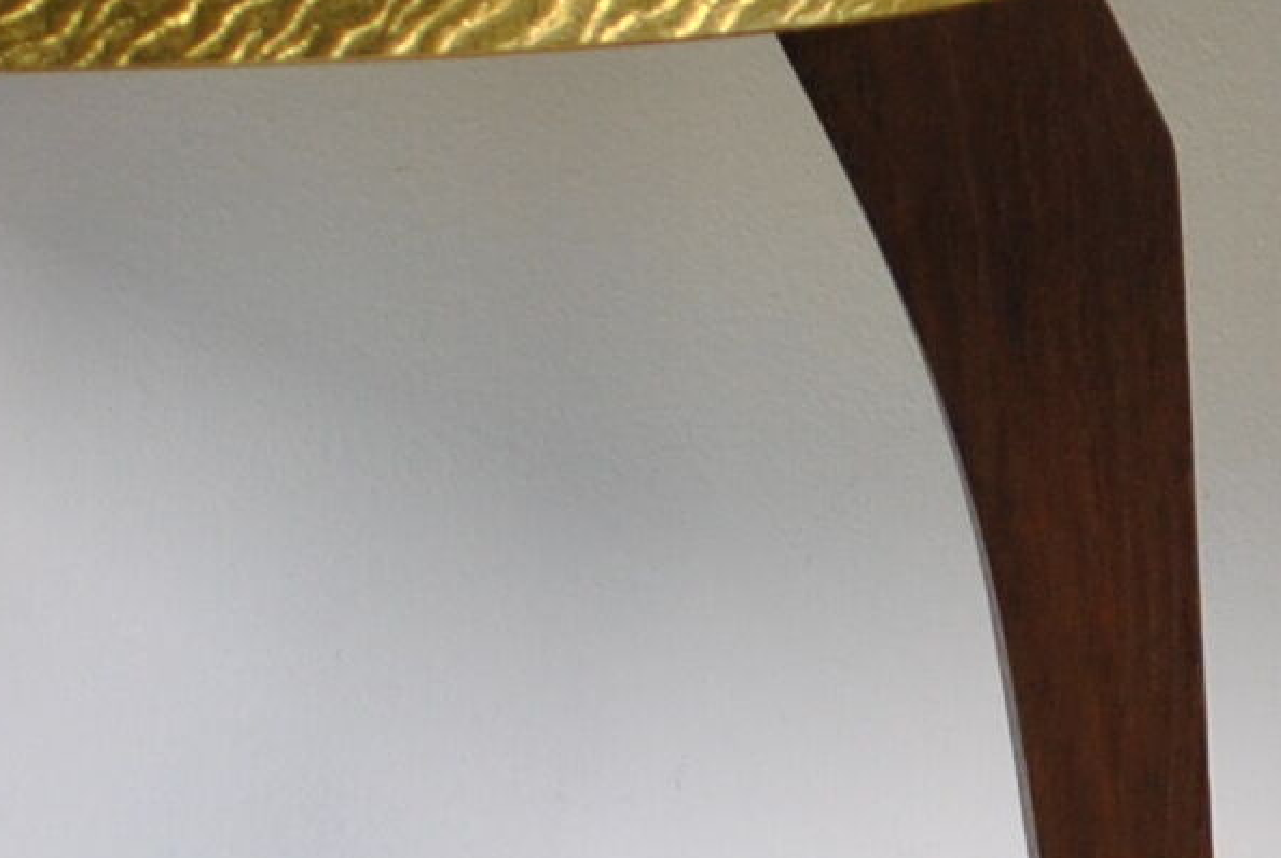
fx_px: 7662
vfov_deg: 6.4
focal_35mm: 215
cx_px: 1527
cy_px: 563
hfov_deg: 9.4
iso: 200
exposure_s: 1/100
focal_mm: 22
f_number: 5
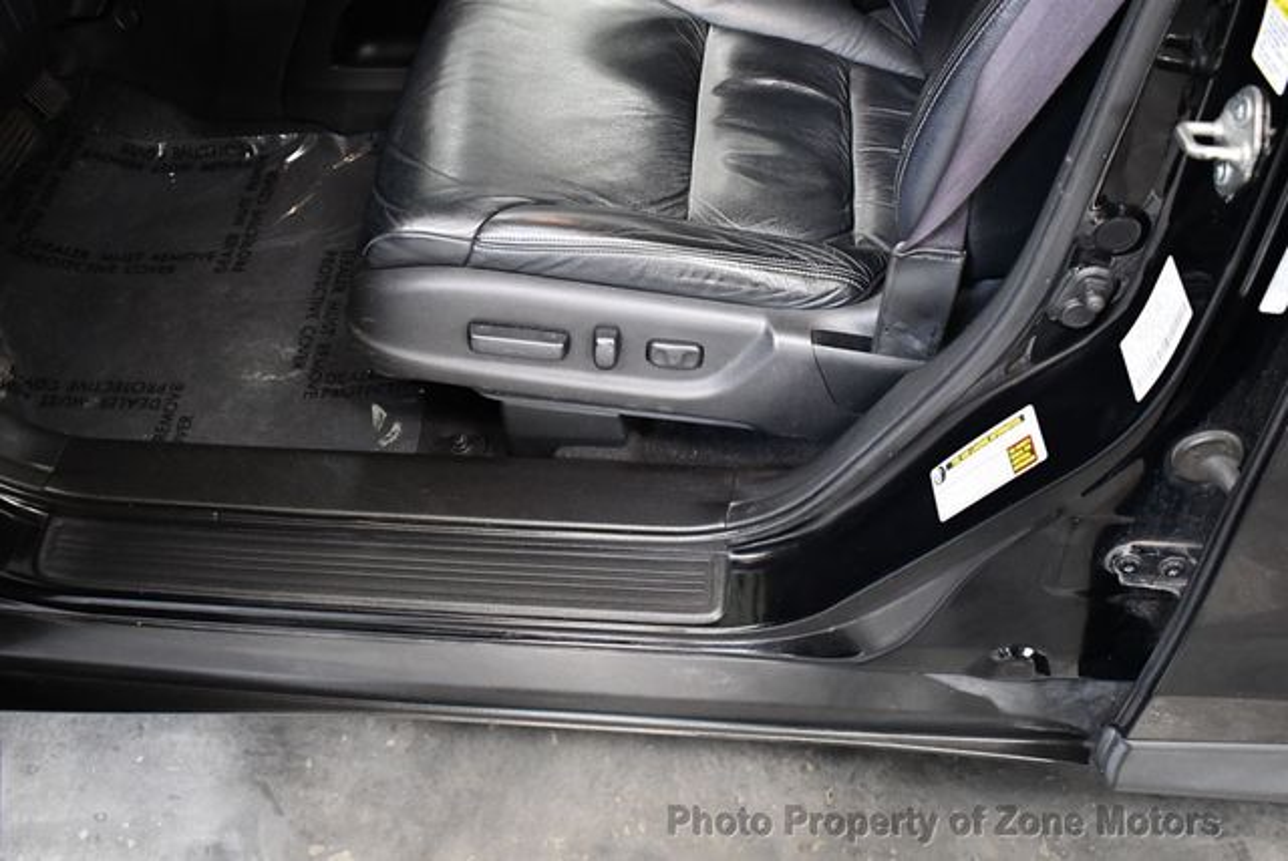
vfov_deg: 36.9
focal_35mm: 36
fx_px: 1289
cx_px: 644
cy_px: 430
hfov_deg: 53.1
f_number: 3.5
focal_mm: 18
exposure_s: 1/100
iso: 3200
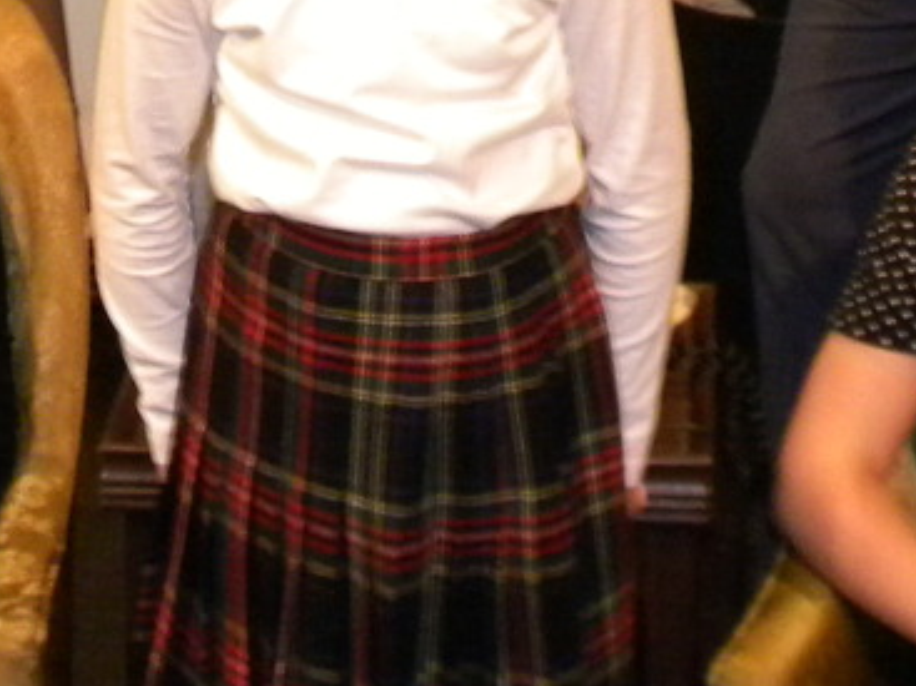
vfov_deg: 10.1
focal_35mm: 143
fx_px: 3783
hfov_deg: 13.8
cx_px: 436
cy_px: -217
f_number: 3.7
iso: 400
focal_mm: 6.4
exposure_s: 1/6
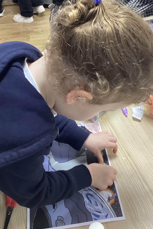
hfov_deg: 30.5
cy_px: 99
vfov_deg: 44.4
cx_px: 80
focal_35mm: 44
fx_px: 280
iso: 250
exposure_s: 1/50
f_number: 2.4
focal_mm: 3.3
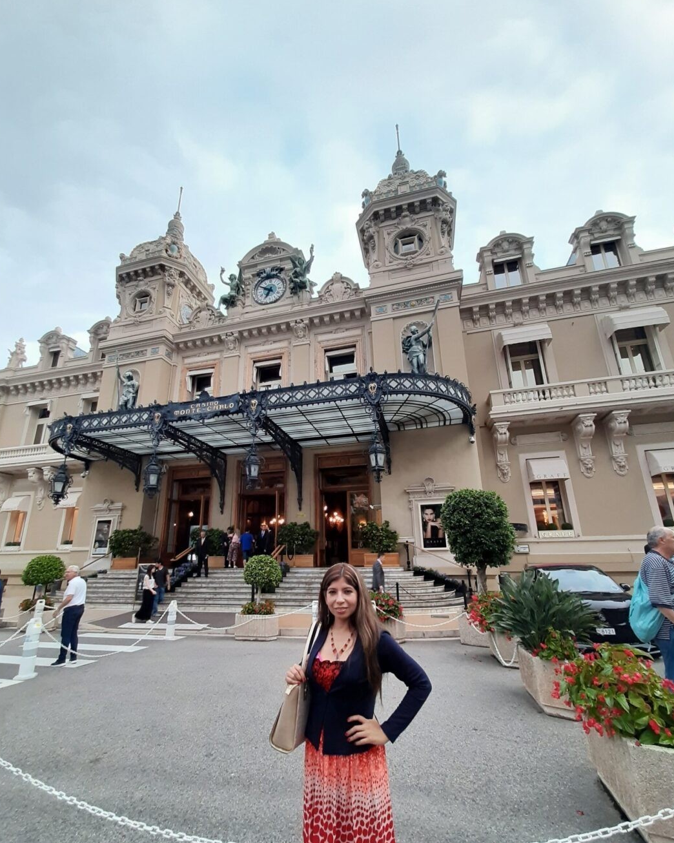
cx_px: 329
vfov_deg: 100.4
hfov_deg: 88.0
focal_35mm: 14
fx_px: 349
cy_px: 459
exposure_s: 1/40
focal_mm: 1.42
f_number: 2.2
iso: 64
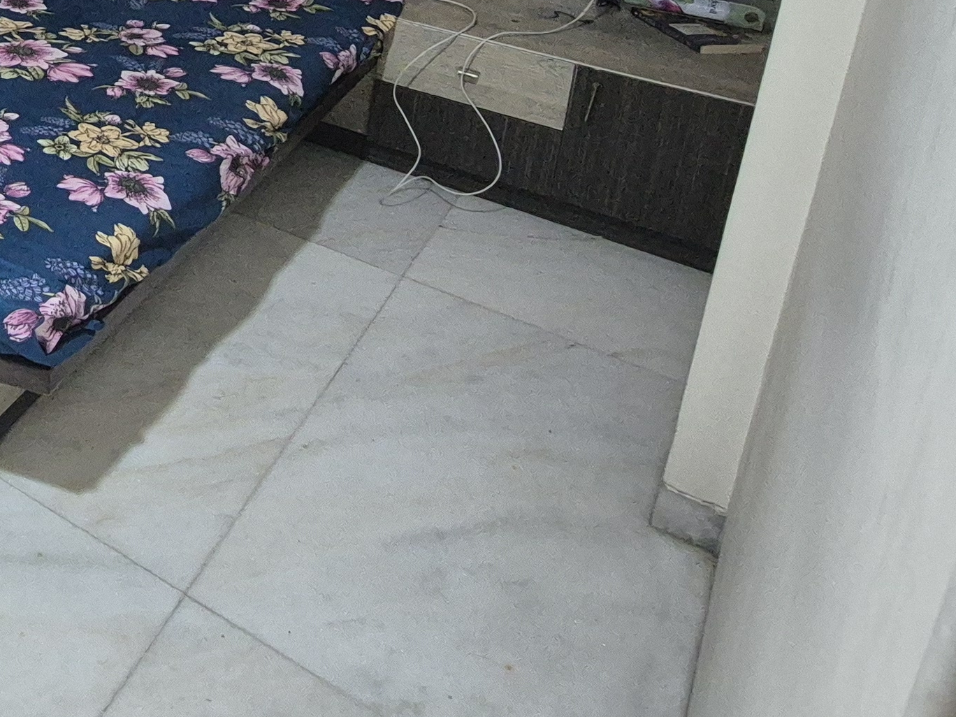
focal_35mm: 38
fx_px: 1049
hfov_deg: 37.1
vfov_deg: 32.2
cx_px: -195
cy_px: -114
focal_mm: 2.2
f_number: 2.2
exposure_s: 1/50
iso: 1250
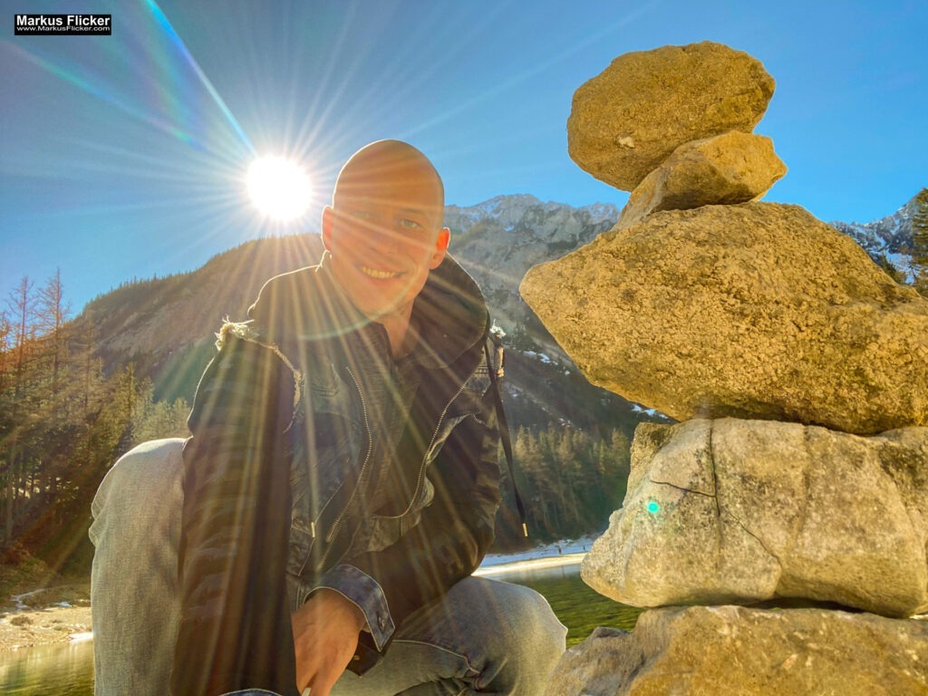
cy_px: 348
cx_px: 464
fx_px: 617
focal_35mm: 23
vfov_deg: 58.9
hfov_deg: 73.9
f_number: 2.2
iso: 25
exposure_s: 1/640
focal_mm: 2.71
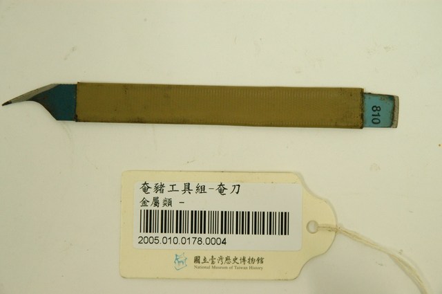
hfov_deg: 19.5
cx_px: 221
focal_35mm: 105
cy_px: 147
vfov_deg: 13.0
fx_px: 1288
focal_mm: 70
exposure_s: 1/20
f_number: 8
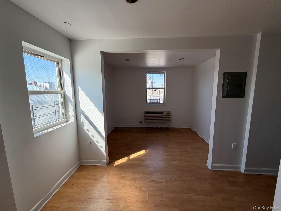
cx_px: 140
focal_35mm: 14
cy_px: 106
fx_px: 114
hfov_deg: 102.1
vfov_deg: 85.7
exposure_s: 1/233
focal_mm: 2.22
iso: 50
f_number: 2.2
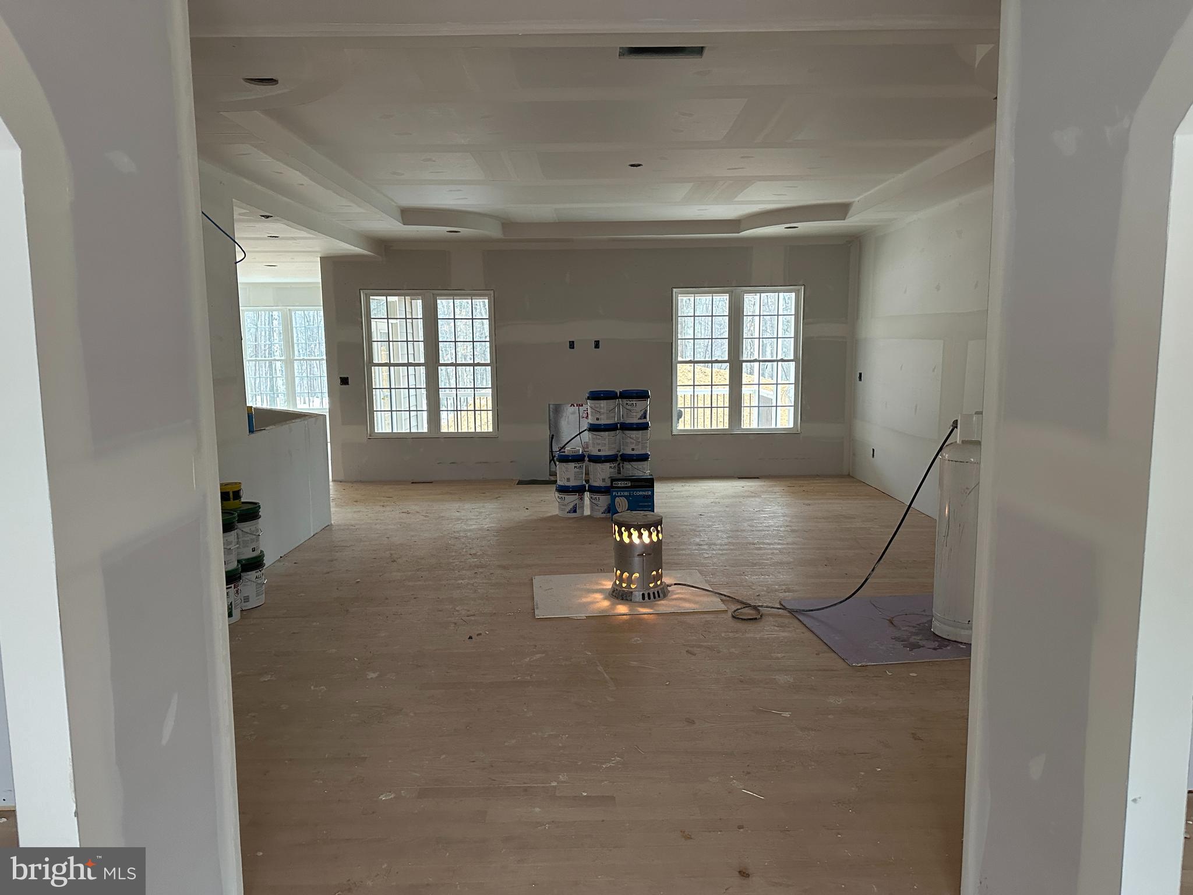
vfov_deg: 56.8
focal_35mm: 24
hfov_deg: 71.6
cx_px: 596
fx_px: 827
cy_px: 448
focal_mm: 6.86
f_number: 1.78
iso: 500
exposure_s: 1/60
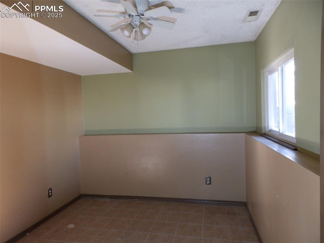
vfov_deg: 61.0
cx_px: 162
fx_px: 206
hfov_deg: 76.4
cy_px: 122
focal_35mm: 22
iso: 250
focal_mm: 4
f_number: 3.4
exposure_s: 1/30
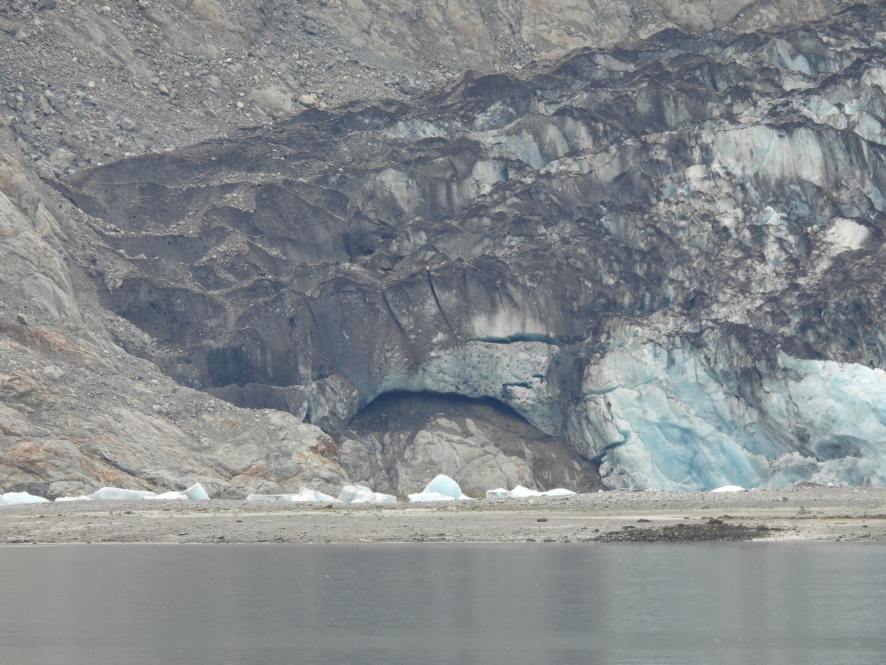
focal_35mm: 600
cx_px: 443
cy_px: 332
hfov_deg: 3.3
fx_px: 15357
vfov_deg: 2.5
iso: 140
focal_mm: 107
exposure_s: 1/250
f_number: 5
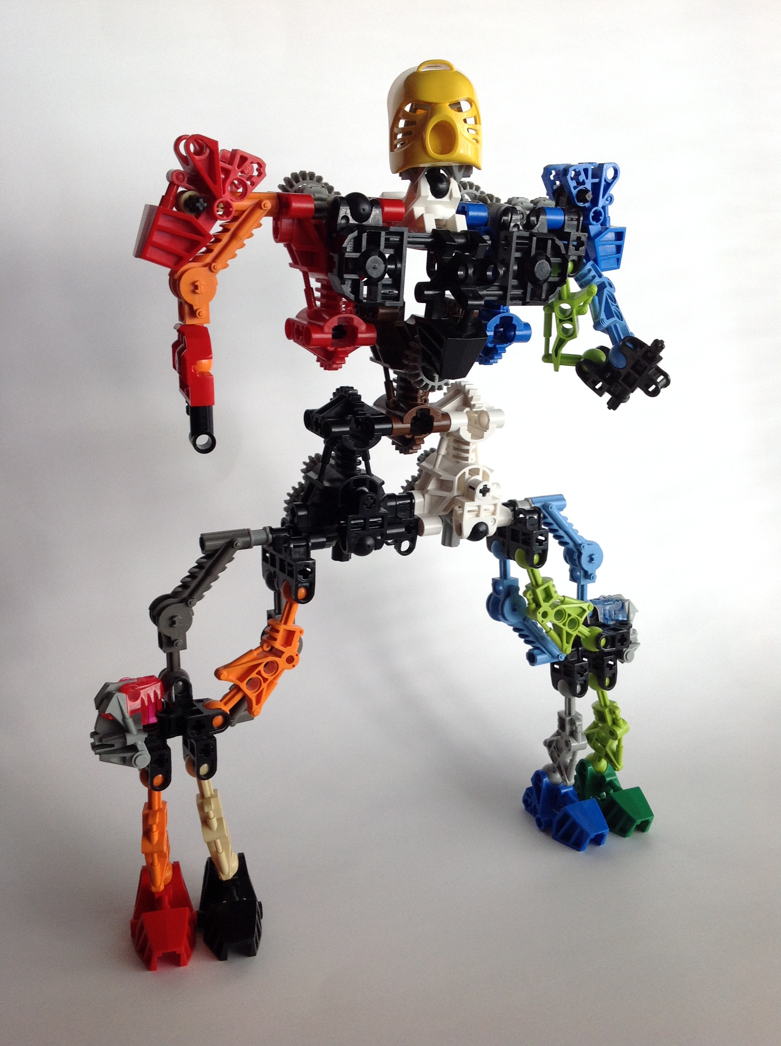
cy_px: 523
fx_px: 1056
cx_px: 390
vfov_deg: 52.7
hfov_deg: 40.6
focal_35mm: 35
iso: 80
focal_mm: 4.28
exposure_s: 1/120
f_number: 2.4
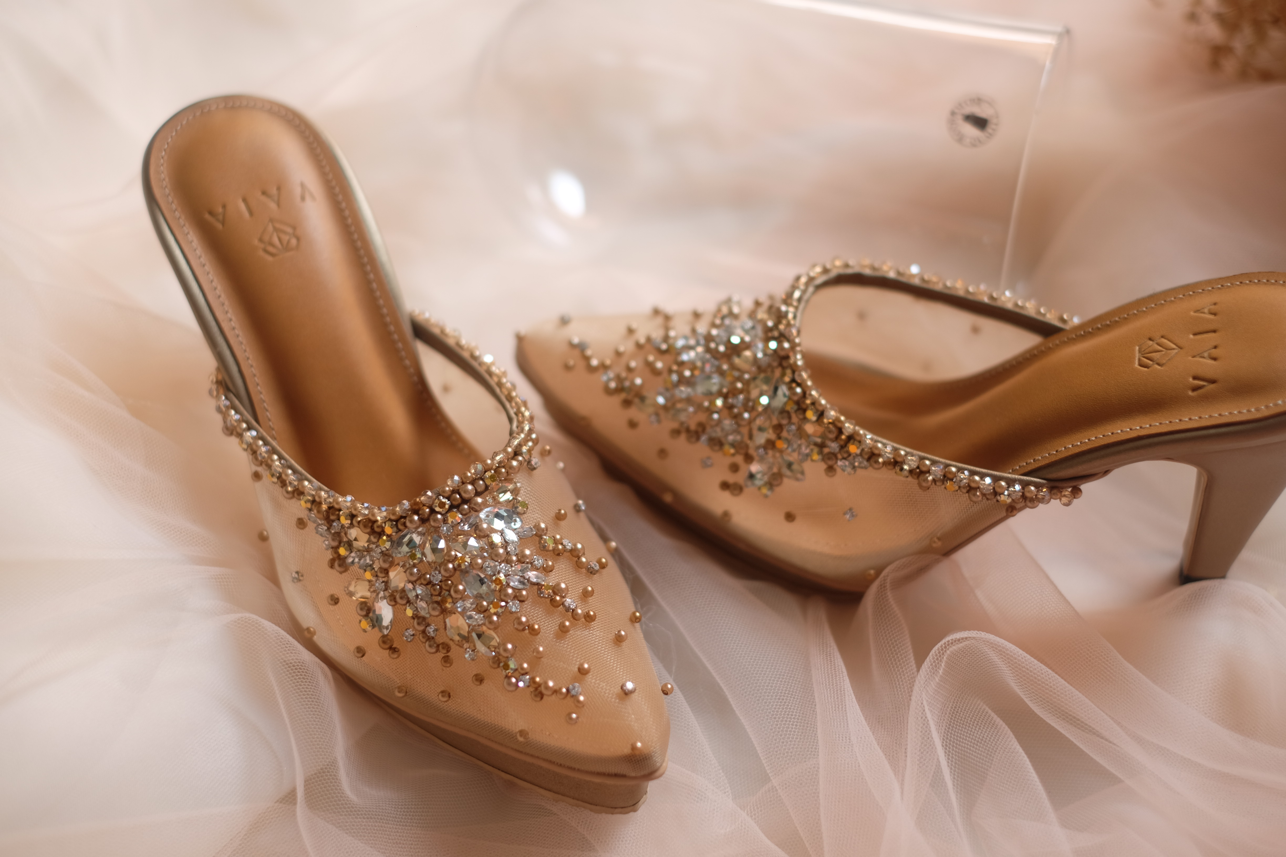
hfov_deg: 37.5
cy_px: 428
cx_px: 643
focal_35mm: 53
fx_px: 1893
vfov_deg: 25.5
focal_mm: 35
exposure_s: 1/125
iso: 200
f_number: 2
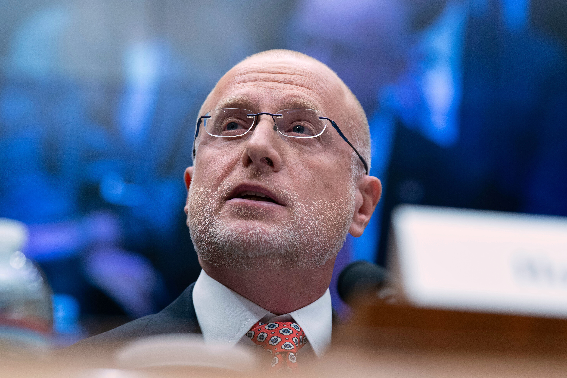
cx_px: 284
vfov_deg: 12.3
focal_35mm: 111
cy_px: 189
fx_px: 1748
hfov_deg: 18.4
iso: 2000
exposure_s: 1/320
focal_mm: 111
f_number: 4
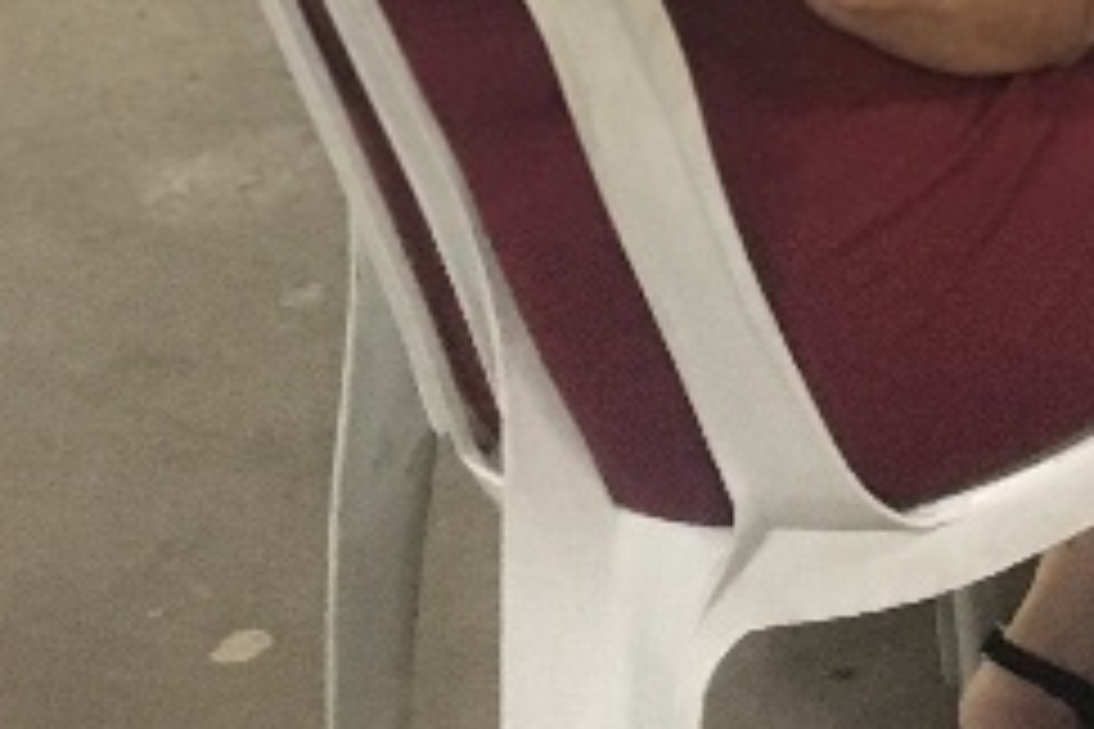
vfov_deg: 10.7
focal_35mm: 124
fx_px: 3768
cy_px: -364
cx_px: 2048
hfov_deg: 14.3
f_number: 2.2
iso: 200
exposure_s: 1/20
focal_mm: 4.15
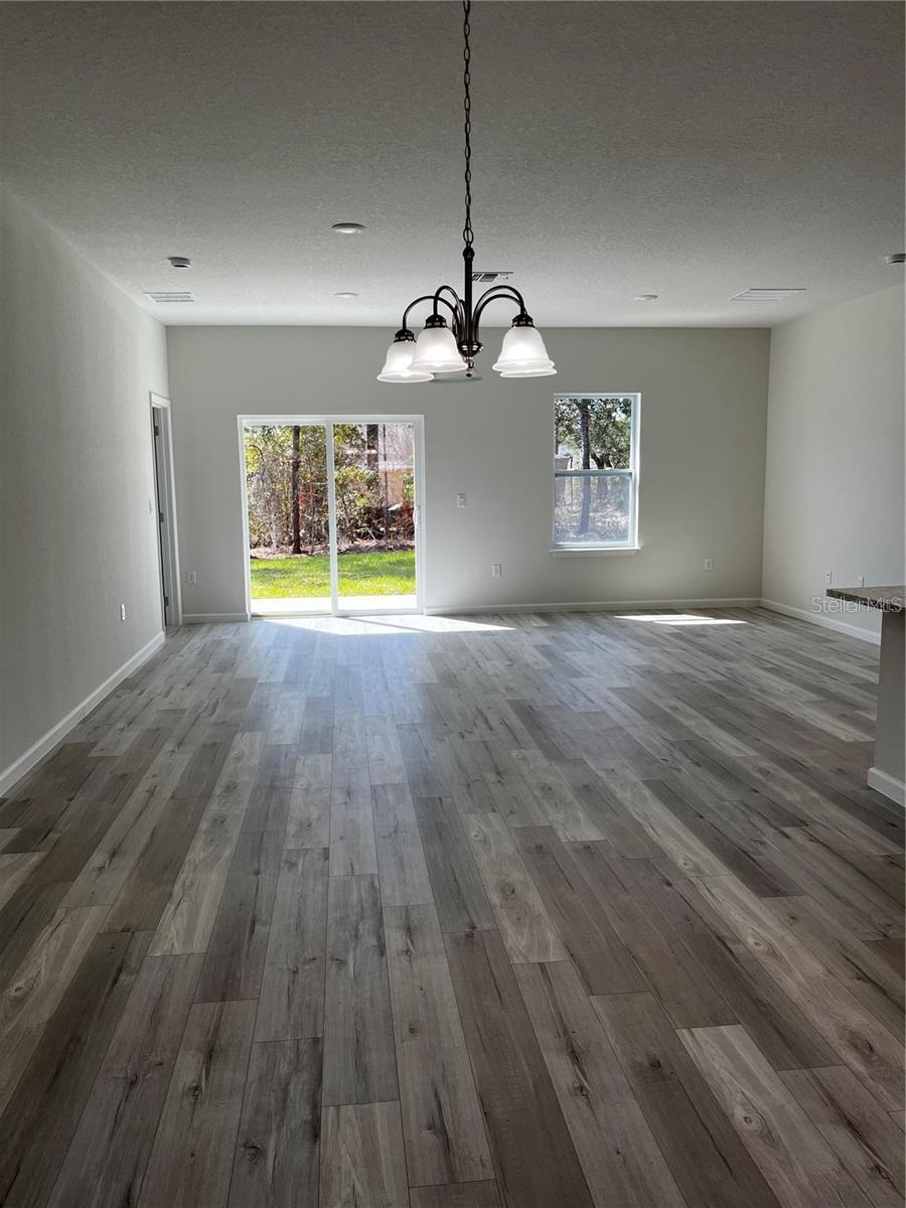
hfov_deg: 53.1
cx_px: 453
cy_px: 604
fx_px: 907
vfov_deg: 67.3
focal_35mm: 26
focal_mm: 5.1
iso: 50
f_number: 1.6
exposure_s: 1/367
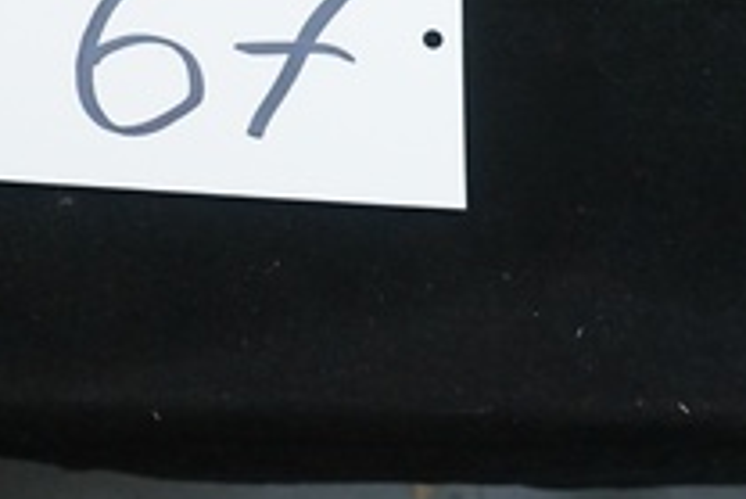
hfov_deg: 24.4
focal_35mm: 83
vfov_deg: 15.2
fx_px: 1721
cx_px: 256
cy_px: -258
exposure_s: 1/160
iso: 1600
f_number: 3.5
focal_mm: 16
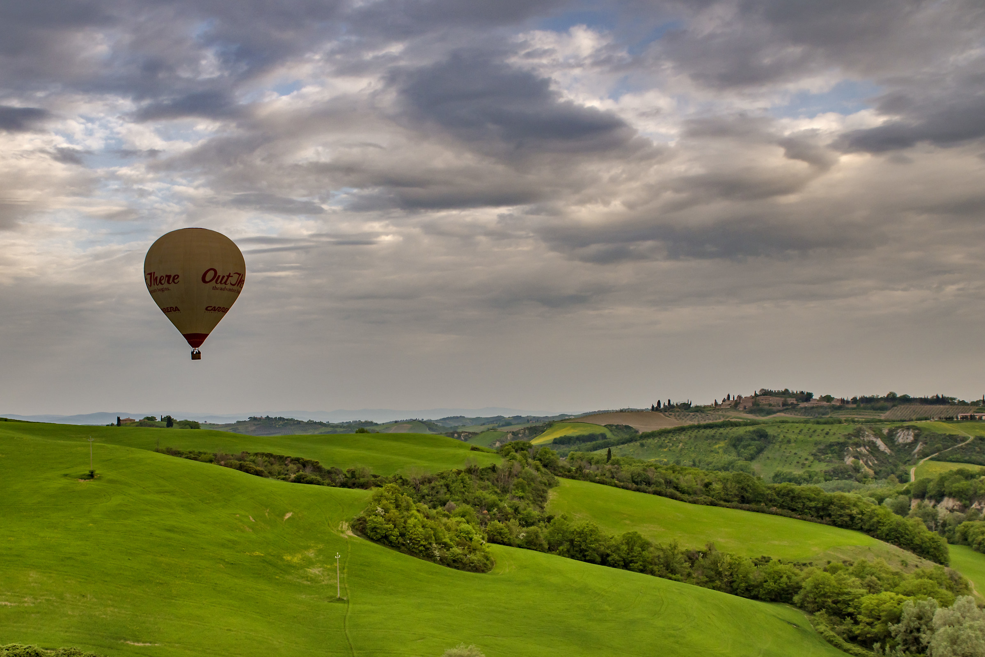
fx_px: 657
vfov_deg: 53.2
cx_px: 492
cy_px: 328
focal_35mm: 24
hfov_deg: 73.7
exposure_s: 1/250
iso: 500
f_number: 14
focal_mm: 24
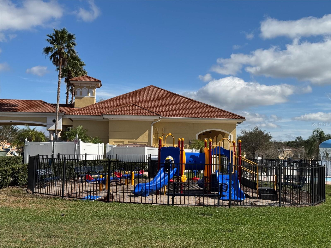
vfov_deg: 30.3
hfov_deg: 39.7
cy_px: 124
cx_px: 166
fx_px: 459
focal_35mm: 48
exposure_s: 1/6410
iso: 64
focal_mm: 6.76
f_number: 1.78
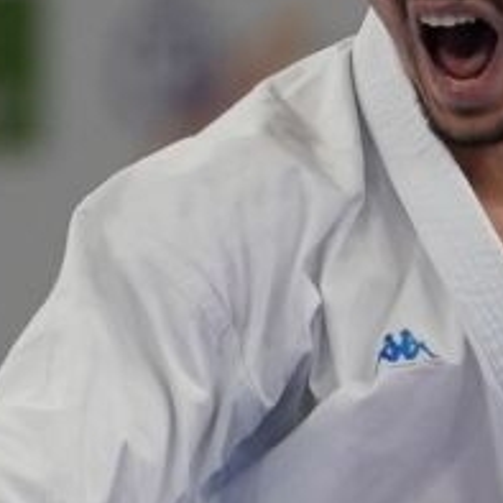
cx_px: 506
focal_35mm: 2330
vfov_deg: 0.8
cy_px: 529
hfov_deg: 0.8
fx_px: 38305
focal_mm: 200
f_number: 2.8
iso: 320
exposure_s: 1/250
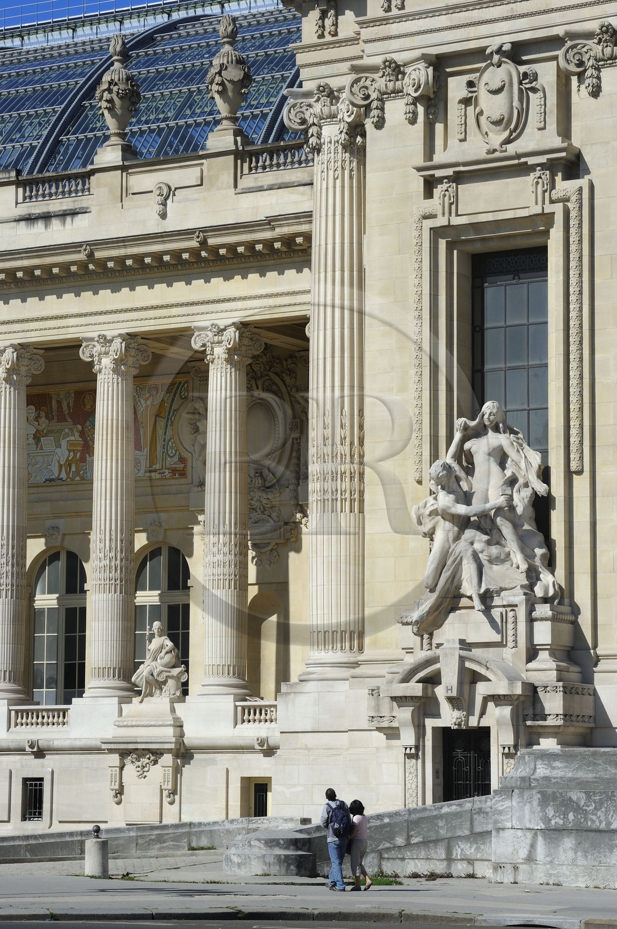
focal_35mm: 110
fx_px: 2833
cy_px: 464
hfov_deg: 12.4
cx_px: 308
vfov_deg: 18.6
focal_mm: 110
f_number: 13
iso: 200
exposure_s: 1/200
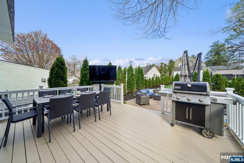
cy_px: 82
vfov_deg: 90.0
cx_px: 122
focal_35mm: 12
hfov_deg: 112.6
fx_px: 81
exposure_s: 1/125
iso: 100
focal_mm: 12
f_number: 11
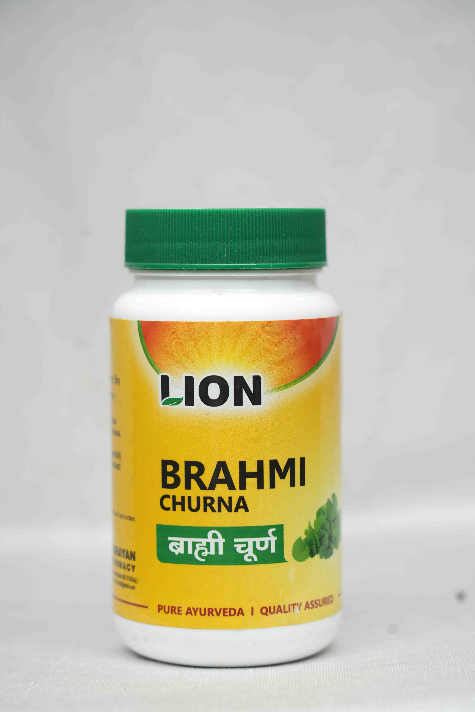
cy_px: 356
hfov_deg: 13.0
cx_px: 238
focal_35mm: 105
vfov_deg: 19.5
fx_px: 2078
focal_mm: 105
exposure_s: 1/100
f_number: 5.6
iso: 640
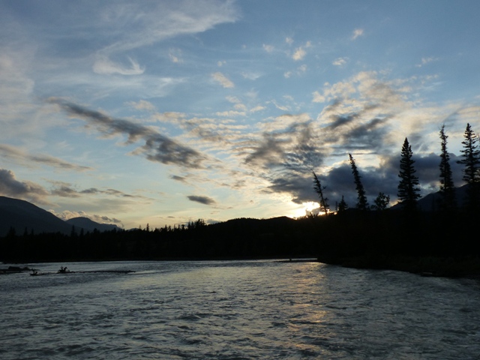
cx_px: 240
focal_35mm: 30
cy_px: 180
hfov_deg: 60.0
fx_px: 416
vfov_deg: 46.8
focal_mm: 5.4
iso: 160
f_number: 4
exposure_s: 1/1600
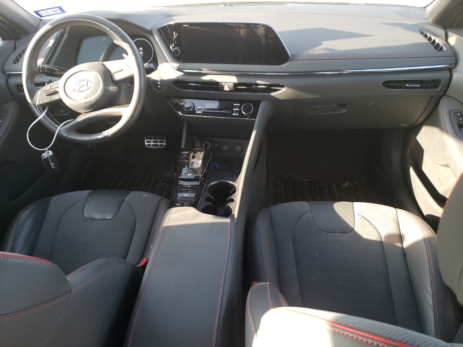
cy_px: 174
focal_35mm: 26
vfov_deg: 53.1
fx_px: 348
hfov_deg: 67.3
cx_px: 232
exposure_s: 1/120
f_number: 1.5
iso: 64
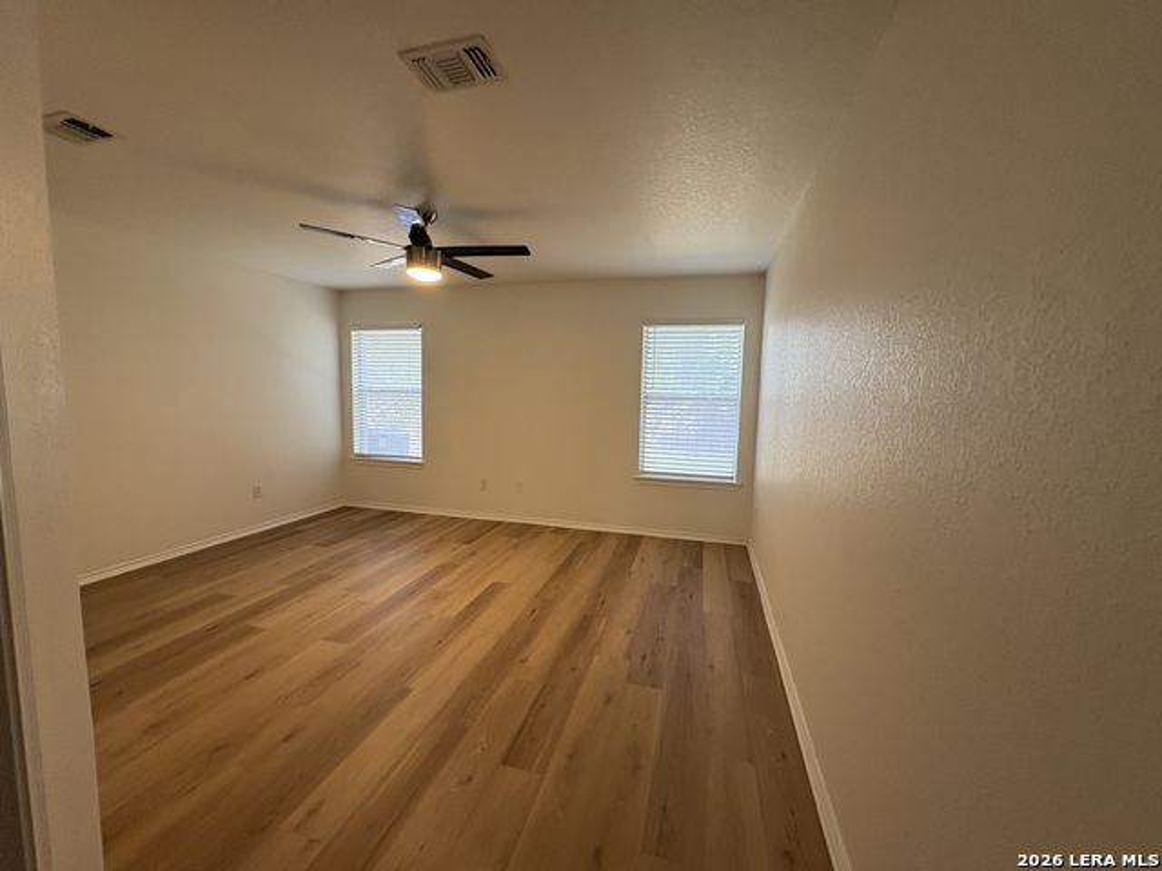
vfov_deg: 85.7
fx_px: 470
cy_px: 436
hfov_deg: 102.1
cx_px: 581
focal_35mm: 14
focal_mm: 2.22
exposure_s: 1/120
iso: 200
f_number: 2.2
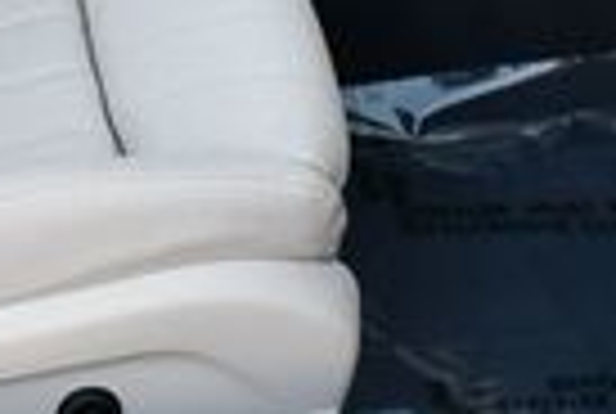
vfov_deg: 7.9
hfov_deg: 11.8
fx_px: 2881
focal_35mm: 168
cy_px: -378
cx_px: -216
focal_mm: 18
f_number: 5
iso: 400
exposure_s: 1/250
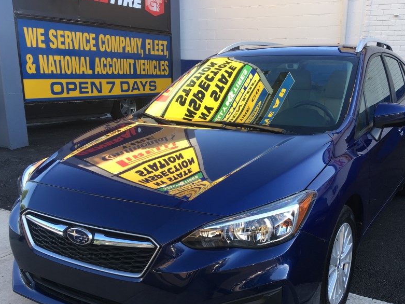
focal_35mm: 38
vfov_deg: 37.4
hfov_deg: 48.9
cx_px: 227
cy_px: 196
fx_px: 445
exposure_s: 1/137
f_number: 2.2
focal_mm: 4.15
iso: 25
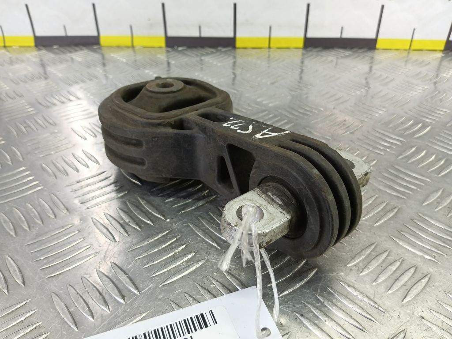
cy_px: 170
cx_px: 226
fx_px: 300
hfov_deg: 73.9
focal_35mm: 23
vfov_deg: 58.9
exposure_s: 1/50
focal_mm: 4.11
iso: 153
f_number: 1.6
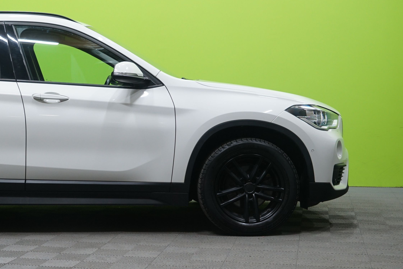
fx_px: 783
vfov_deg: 19.4
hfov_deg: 27.9
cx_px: 52
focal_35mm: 70
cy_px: 107
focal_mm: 40
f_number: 5.6
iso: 800
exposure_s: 1/25
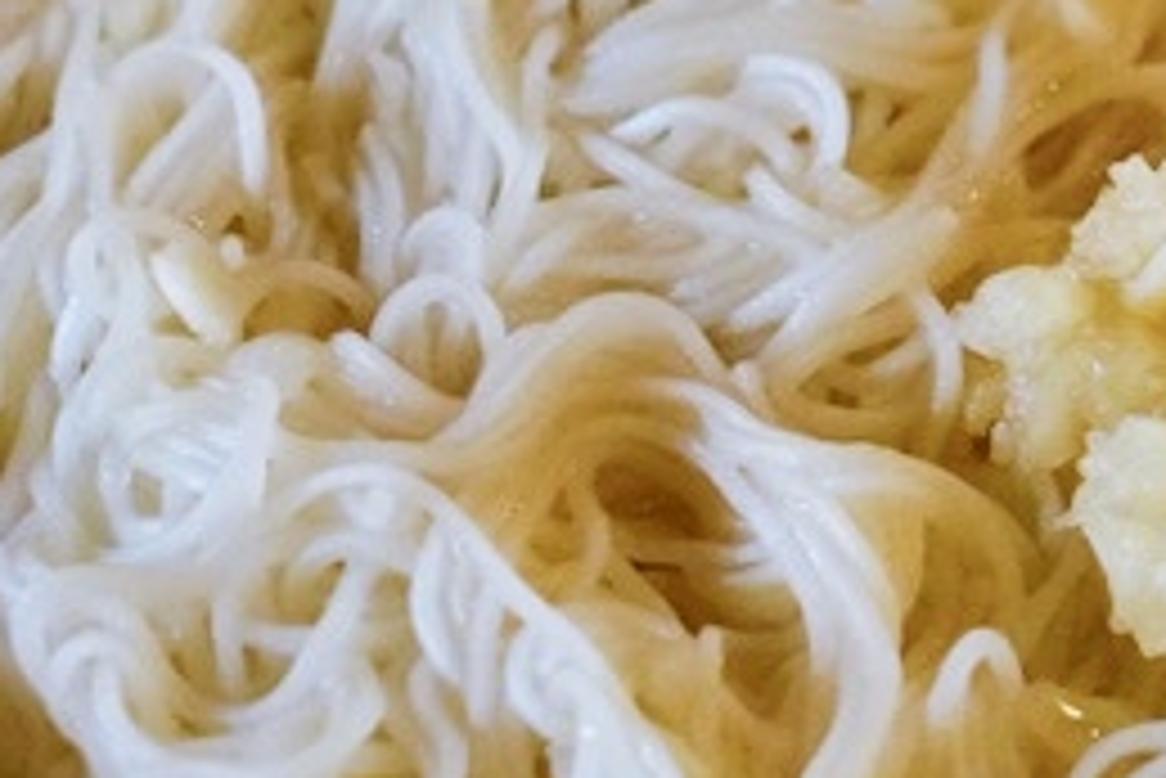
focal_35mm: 241
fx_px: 7810
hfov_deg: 8.5
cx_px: 1288
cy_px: 52
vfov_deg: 5.7
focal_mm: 61
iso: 6400
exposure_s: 1/400
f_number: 8
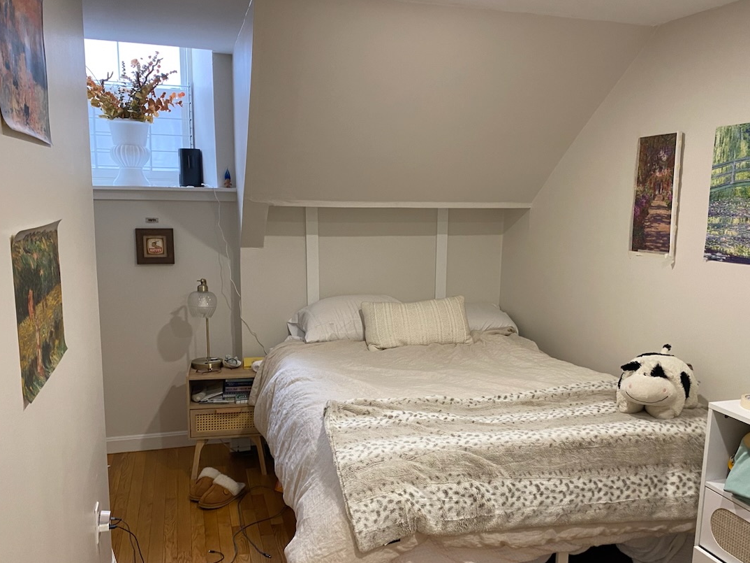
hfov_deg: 58.3
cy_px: 320
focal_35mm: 31
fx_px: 672
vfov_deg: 45.3
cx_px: 392
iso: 160
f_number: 1.8
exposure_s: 1/60
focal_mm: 4.25
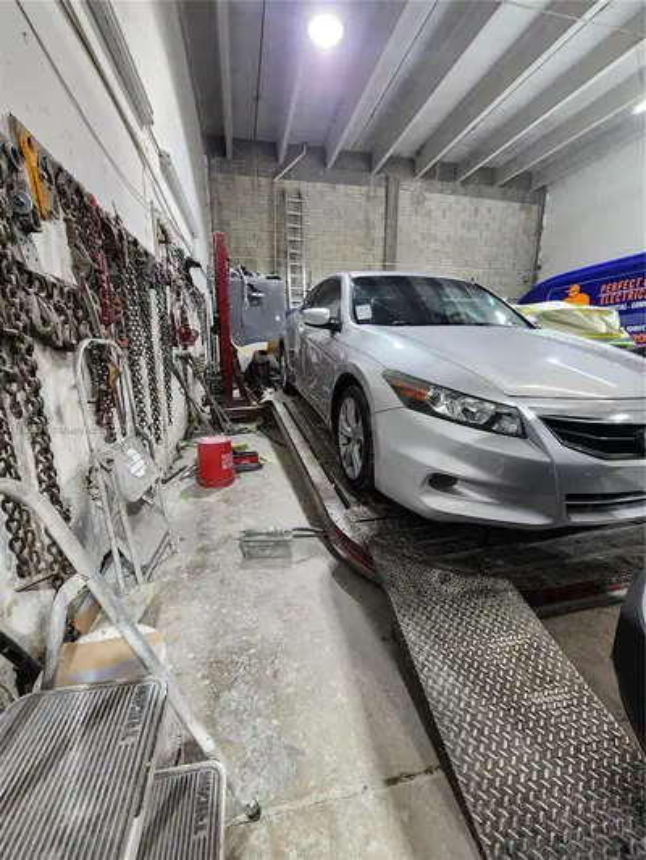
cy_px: 430
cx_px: 323
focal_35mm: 13
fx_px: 323
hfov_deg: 89.9
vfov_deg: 106.2
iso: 400
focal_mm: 2.2
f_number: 2.2
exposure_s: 1/40
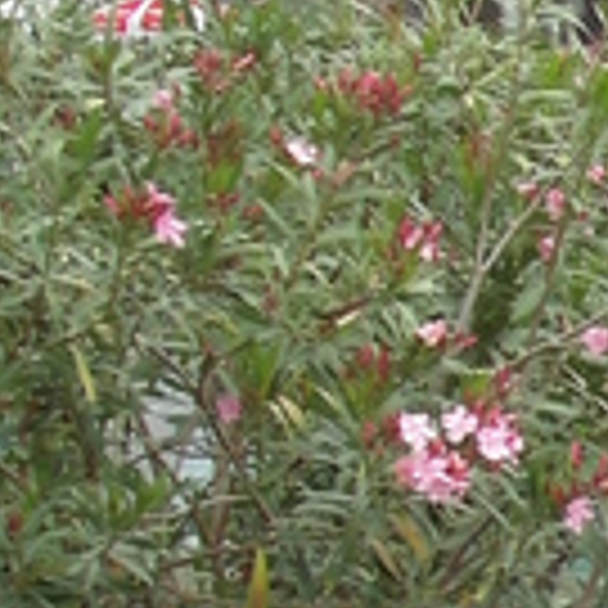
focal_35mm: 126
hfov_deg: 10.9
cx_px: 1617
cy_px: 405
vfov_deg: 13.8
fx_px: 2504
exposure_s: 1/500
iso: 80
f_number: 2.8
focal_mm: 5.2
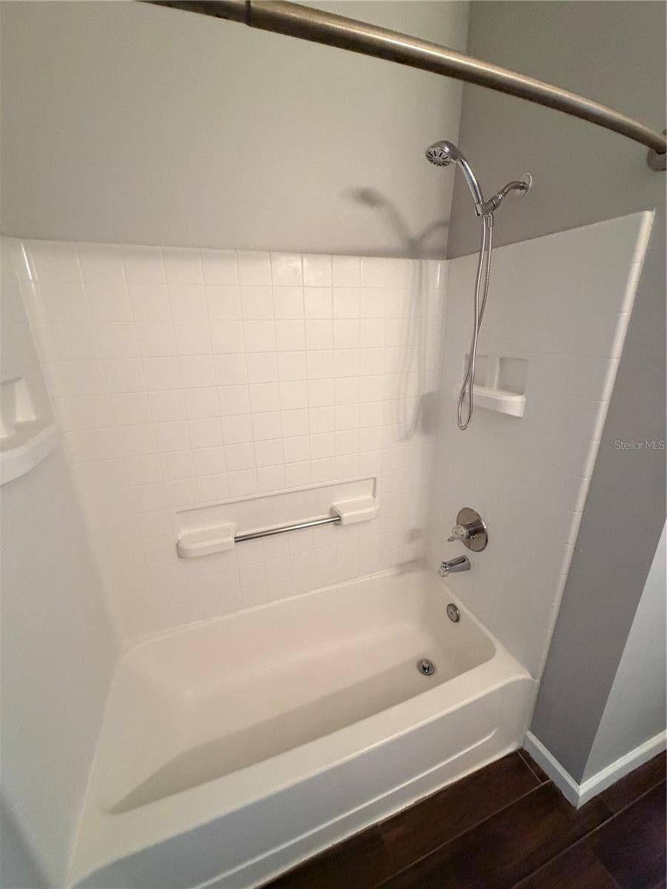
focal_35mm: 14
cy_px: 444
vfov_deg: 102.1
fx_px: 360
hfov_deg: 85.7
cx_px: 334
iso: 500
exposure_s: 1/60
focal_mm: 2.22
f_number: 2.2
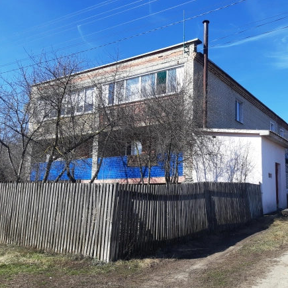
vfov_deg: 49.7
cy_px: 154
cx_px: 203
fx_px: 311
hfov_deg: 48.5
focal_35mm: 33
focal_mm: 3.93
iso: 40
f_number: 1.7
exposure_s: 1/1585
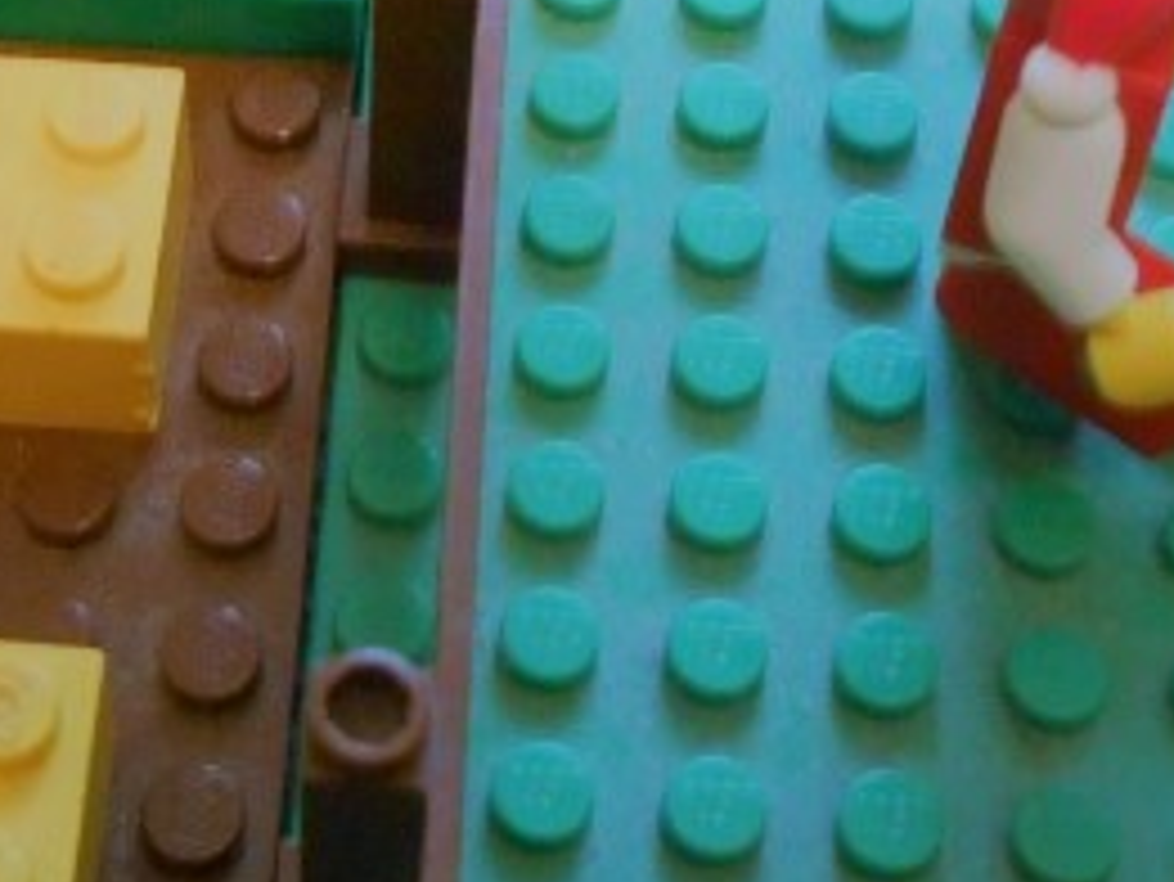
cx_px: 256
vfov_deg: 15.7
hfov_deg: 21.1
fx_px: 3122
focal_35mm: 92
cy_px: -18
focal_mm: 5.3
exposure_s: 1/3
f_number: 3.8
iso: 400
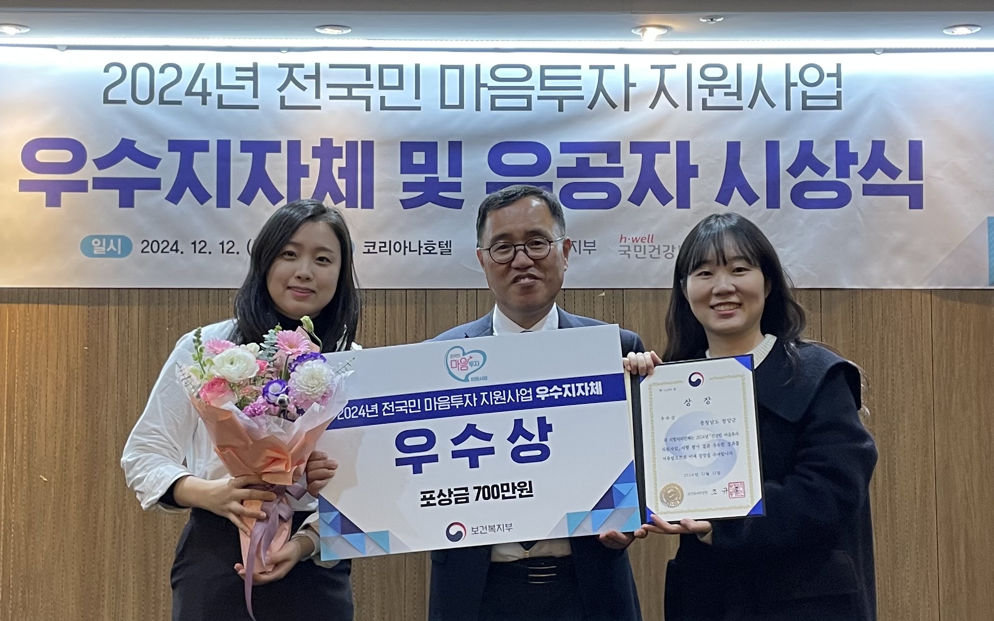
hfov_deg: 66.5
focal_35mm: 28
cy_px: 305
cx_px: 494
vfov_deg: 44.5
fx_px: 759
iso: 100
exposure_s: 1/60
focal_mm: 4.2
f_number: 1.6
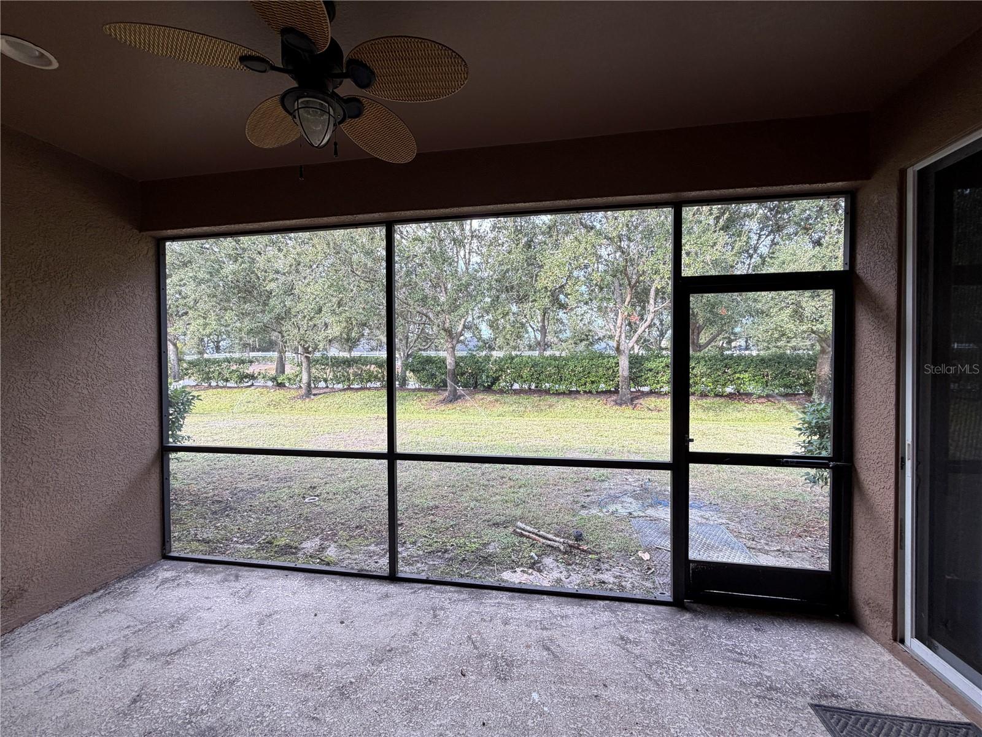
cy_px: 368
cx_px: 491
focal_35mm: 14
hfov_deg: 102.1
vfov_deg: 85.7
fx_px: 397
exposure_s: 1/121
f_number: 2.2
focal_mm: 2.22
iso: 80
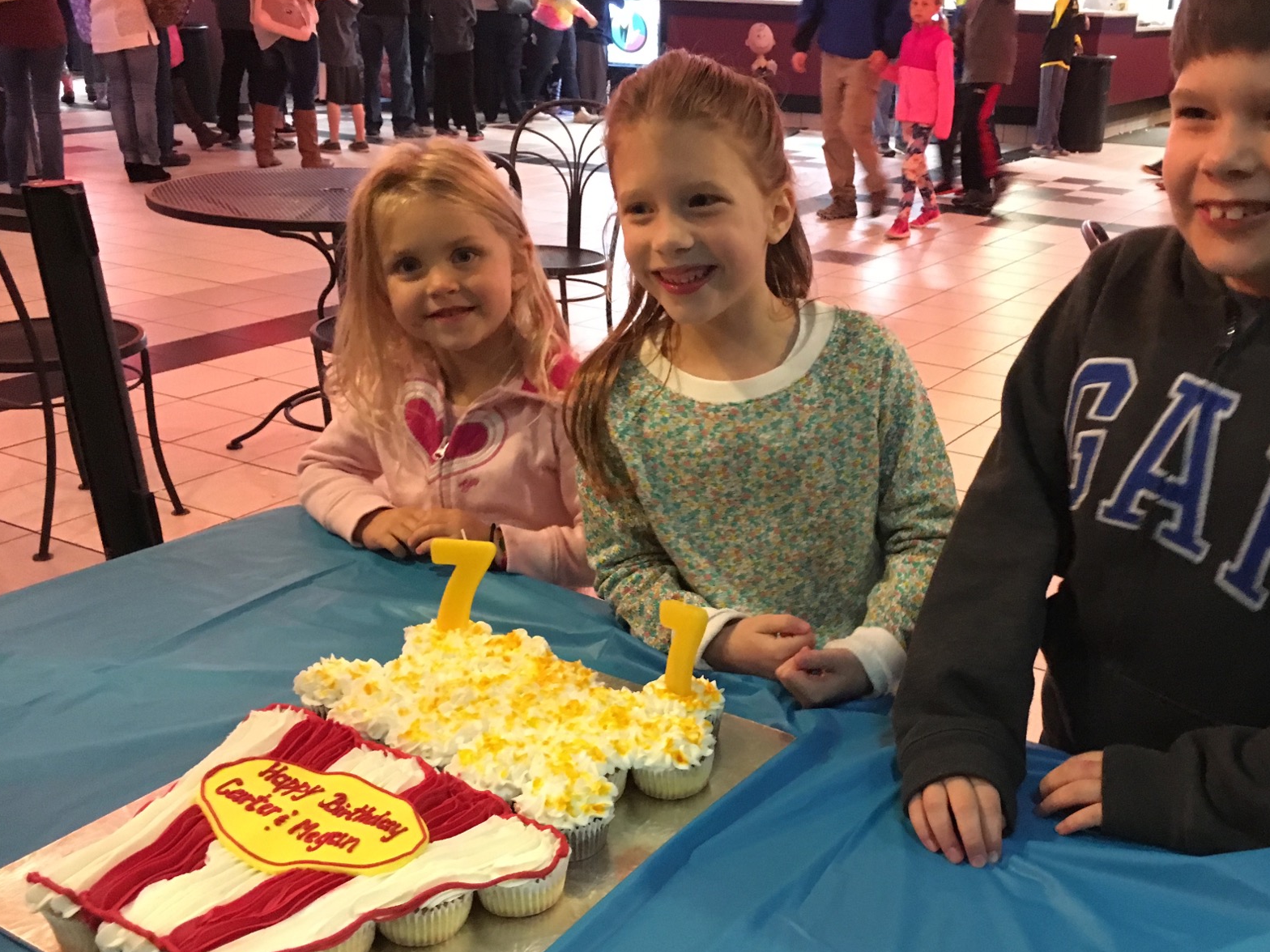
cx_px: 806
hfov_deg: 49.6
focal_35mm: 37
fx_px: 1357
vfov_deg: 38.4
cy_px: 598
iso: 320
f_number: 2.2
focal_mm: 4.15
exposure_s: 1/15
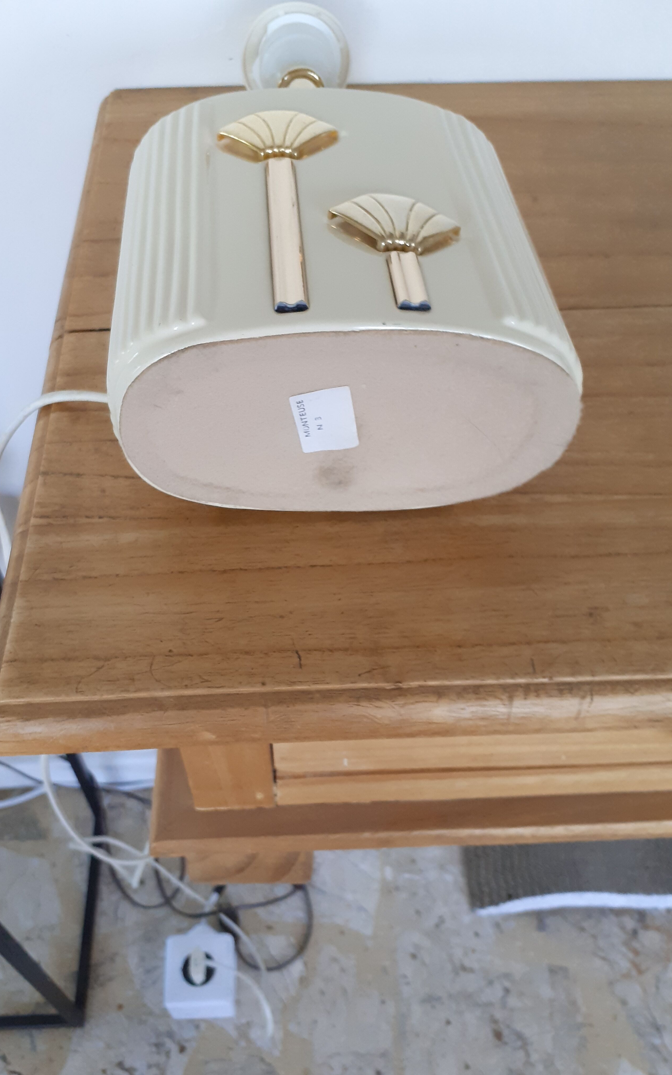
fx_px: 850
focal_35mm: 29
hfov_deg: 43.0
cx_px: 288
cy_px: 540
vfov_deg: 64.6
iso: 160
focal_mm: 3.6
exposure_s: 1/50
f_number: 1.9
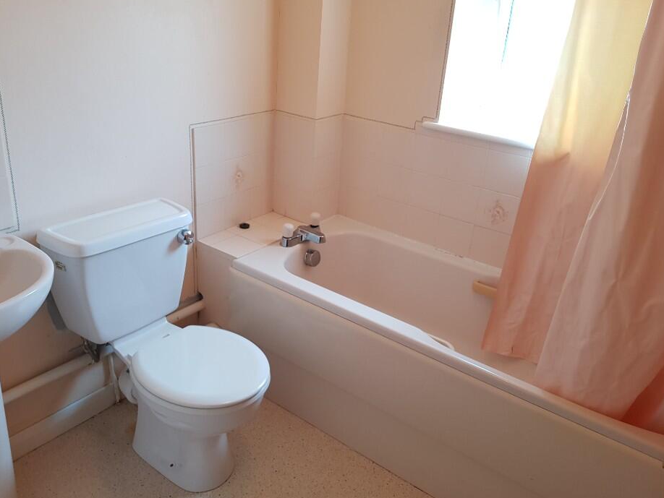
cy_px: 237
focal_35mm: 29
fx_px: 556
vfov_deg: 48.2
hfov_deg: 61.6
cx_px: 335
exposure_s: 1/50
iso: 64
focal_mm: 4.2
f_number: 1.7
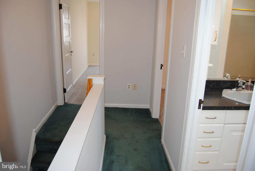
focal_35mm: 27
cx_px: 128
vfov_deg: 48.1
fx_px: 192
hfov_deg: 67.3
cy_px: 86
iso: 400
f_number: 4
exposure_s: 1/60
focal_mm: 18
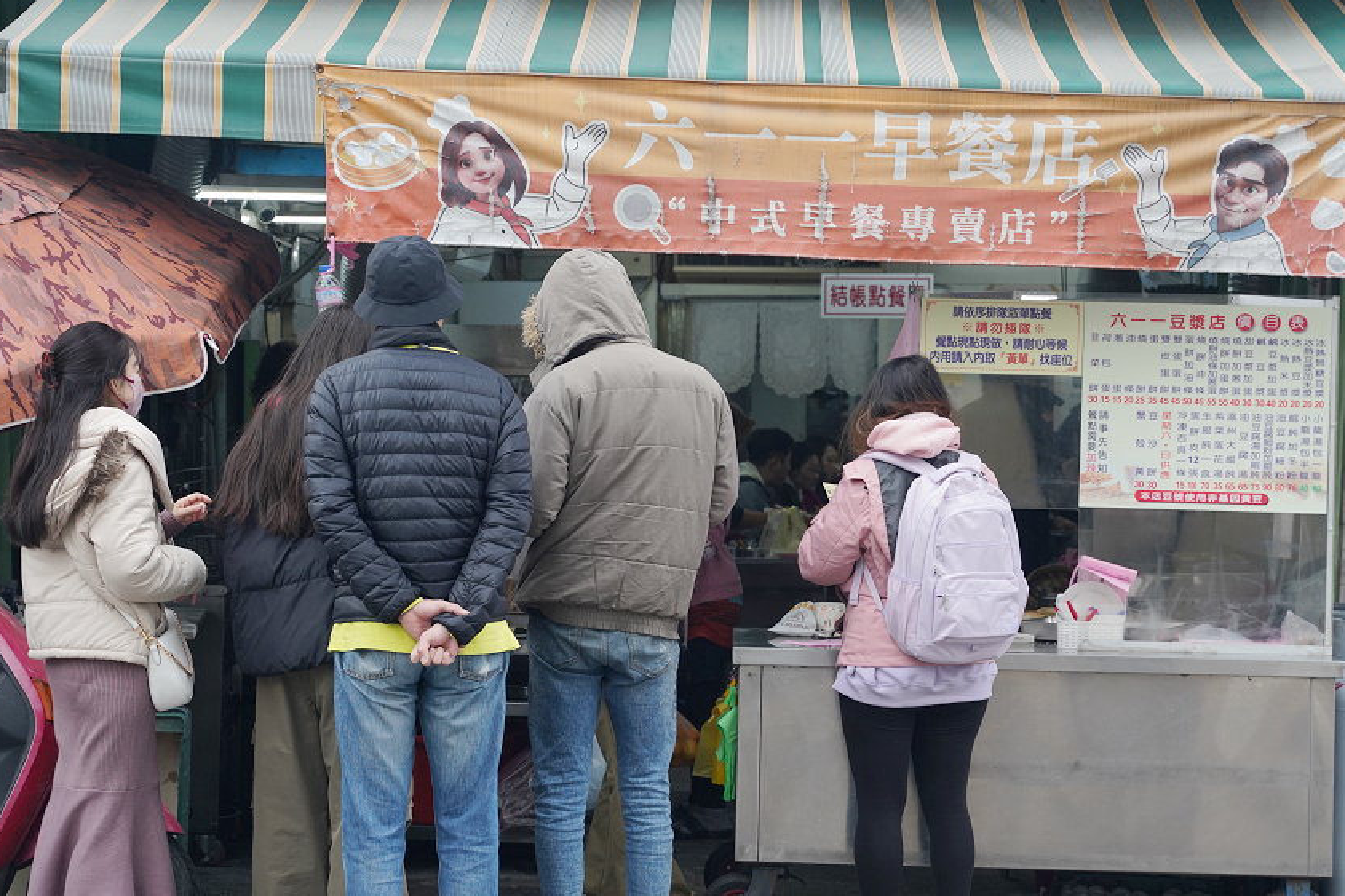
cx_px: 706
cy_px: 449
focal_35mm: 77
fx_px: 2876
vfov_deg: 17.7
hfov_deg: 26.3
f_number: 4
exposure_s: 1/160
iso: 500
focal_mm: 54
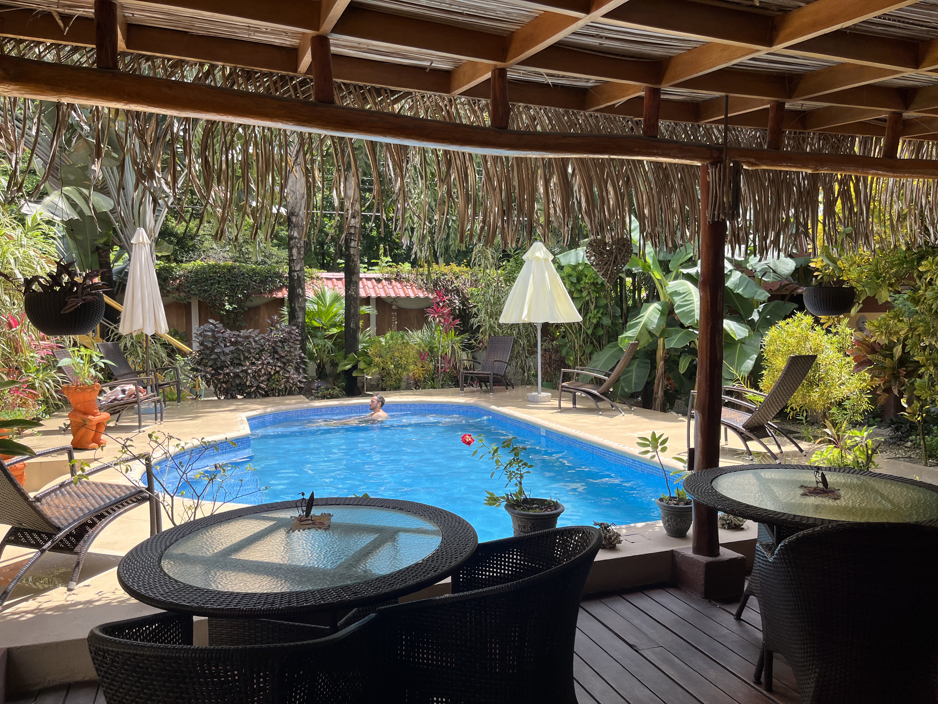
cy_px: 352
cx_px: 469
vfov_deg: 53.1
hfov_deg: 67.3
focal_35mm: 26
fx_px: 705
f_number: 1.6
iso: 50
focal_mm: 5.1
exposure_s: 1/951
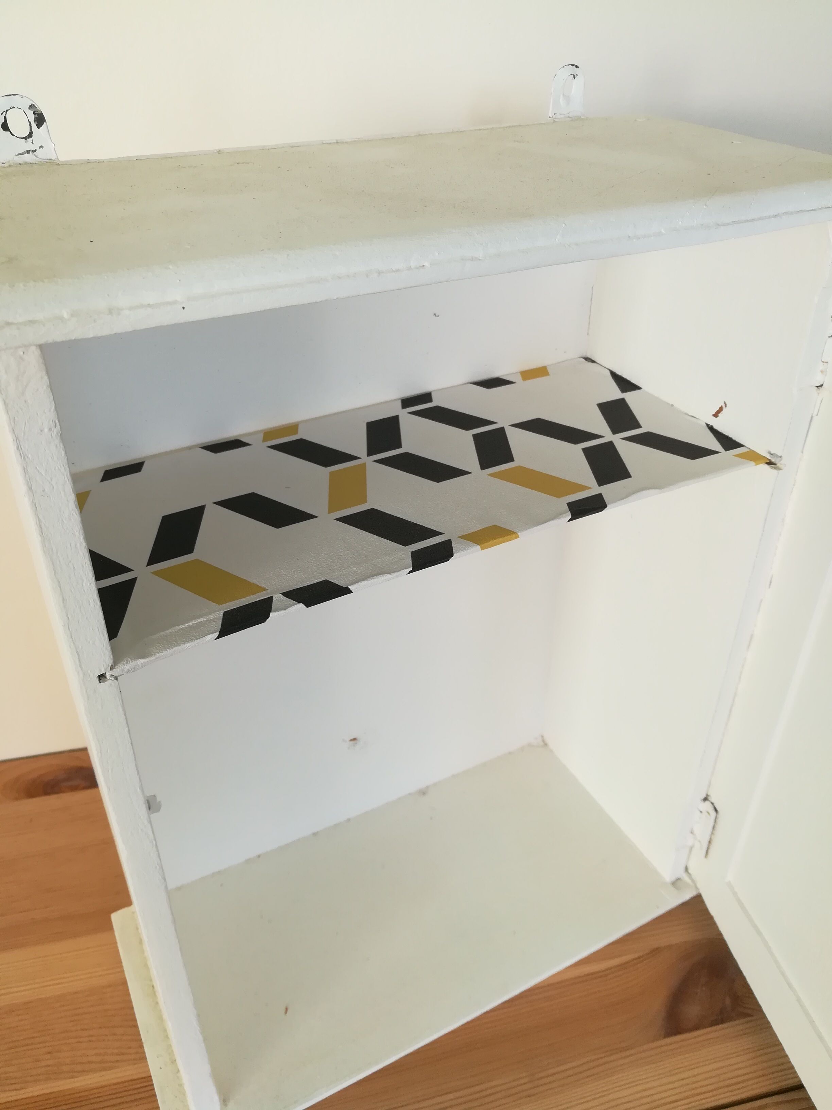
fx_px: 833
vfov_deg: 67.3
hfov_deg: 53.1
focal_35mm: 26
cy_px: 555
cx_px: 416
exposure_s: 1/50
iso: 64
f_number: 2.2
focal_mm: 3.83
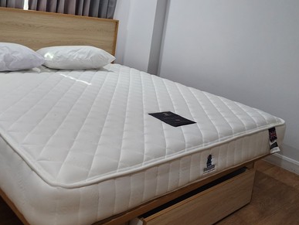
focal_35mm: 38
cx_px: 135
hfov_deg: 48.9
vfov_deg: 36.7
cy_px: 49
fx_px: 329
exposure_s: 1/120
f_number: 1.8
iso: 250
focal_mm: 6.4
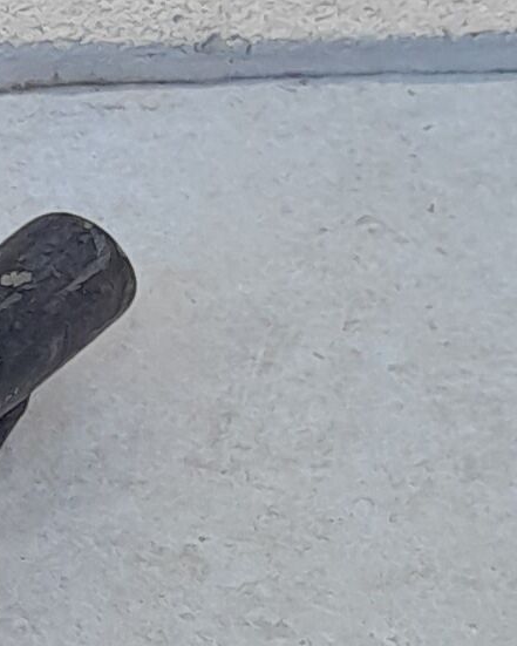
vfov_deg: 10.0
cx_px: -991
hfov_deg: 7.3
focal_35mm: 188
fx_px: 3595
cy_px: 918
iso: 40
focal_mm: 3.98
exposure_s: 1/100
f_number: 1.8
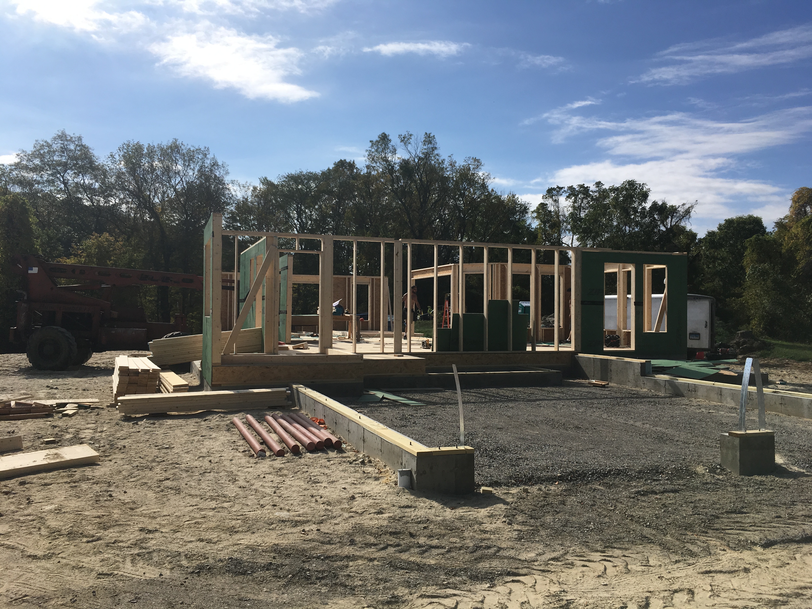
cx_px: 406
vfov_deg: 48.2
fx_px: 680
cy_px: 304
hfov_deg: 61.7
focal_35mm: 29
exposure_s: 1/2959
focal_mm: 4.15
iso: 25
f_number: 2.2
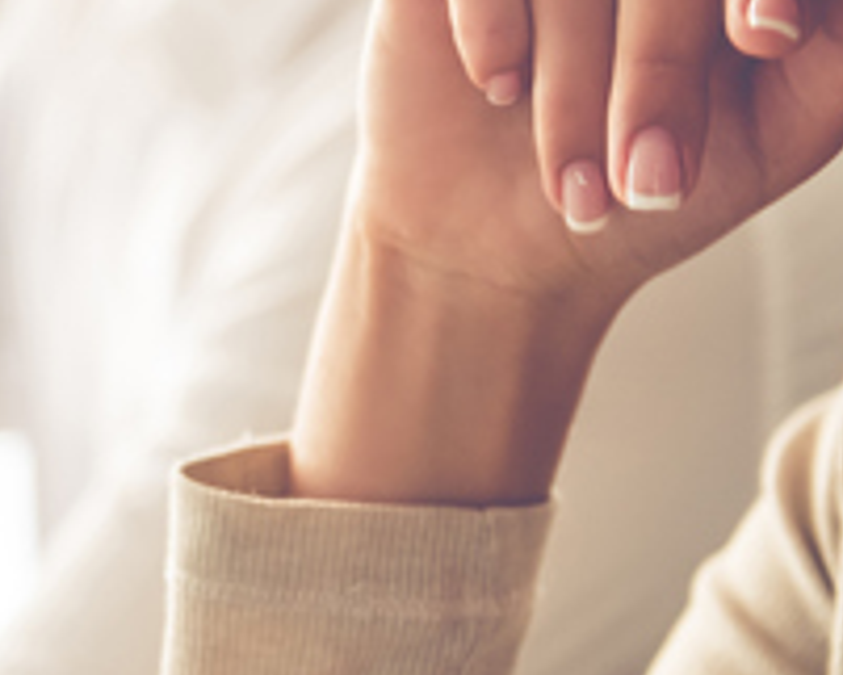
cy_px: 296
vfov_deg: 8.8
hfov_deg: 10.6
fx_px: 4393
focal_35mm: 176
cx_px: -369
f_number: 2.8
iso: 500
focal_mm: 52
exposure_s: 1/100
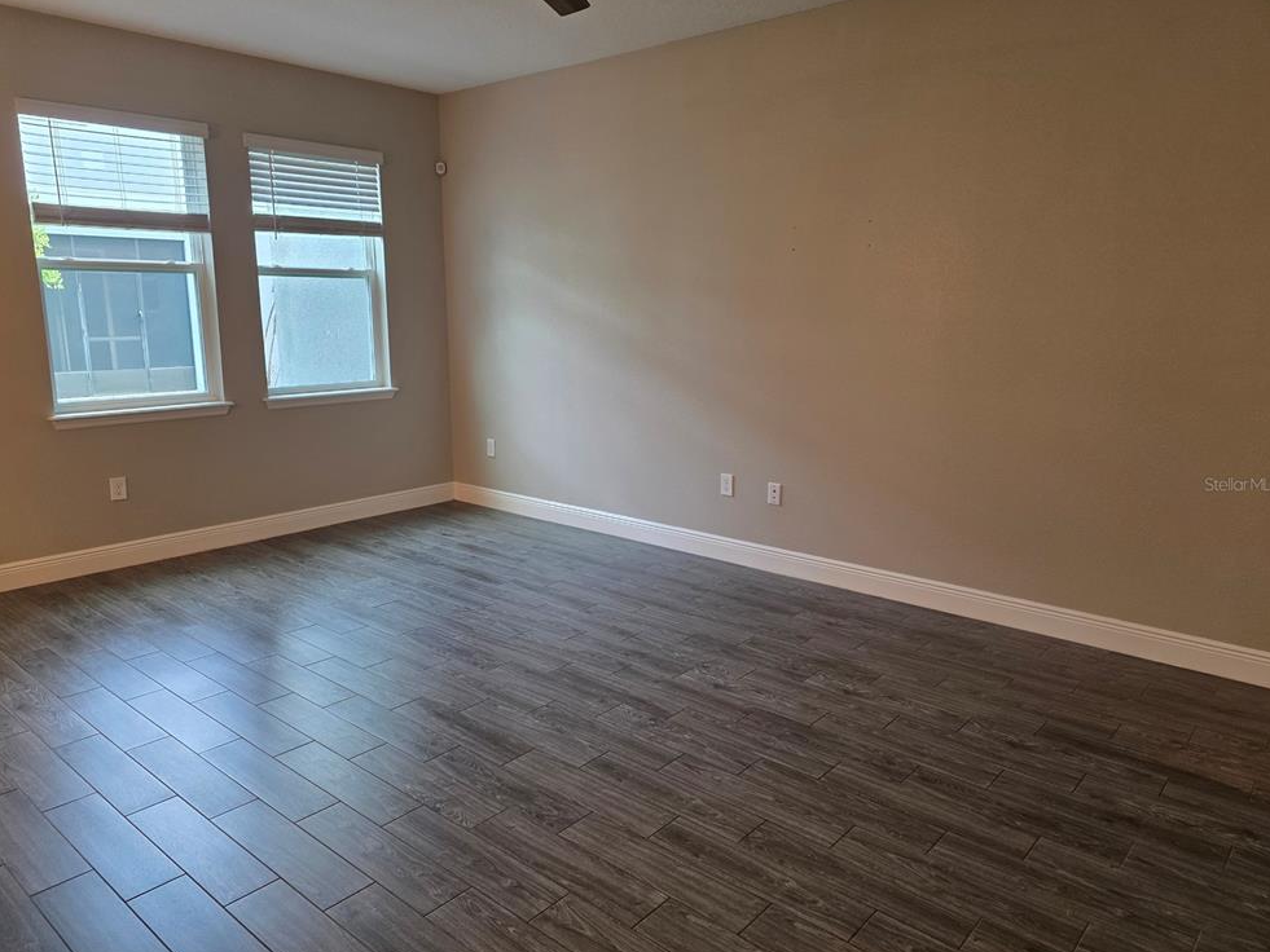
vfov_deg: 56.8
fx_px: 881
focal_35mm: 24
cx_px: 620
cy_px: 484
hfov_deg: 71.6
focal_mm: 6.3
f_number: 1.7
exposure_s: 1/120
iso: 200
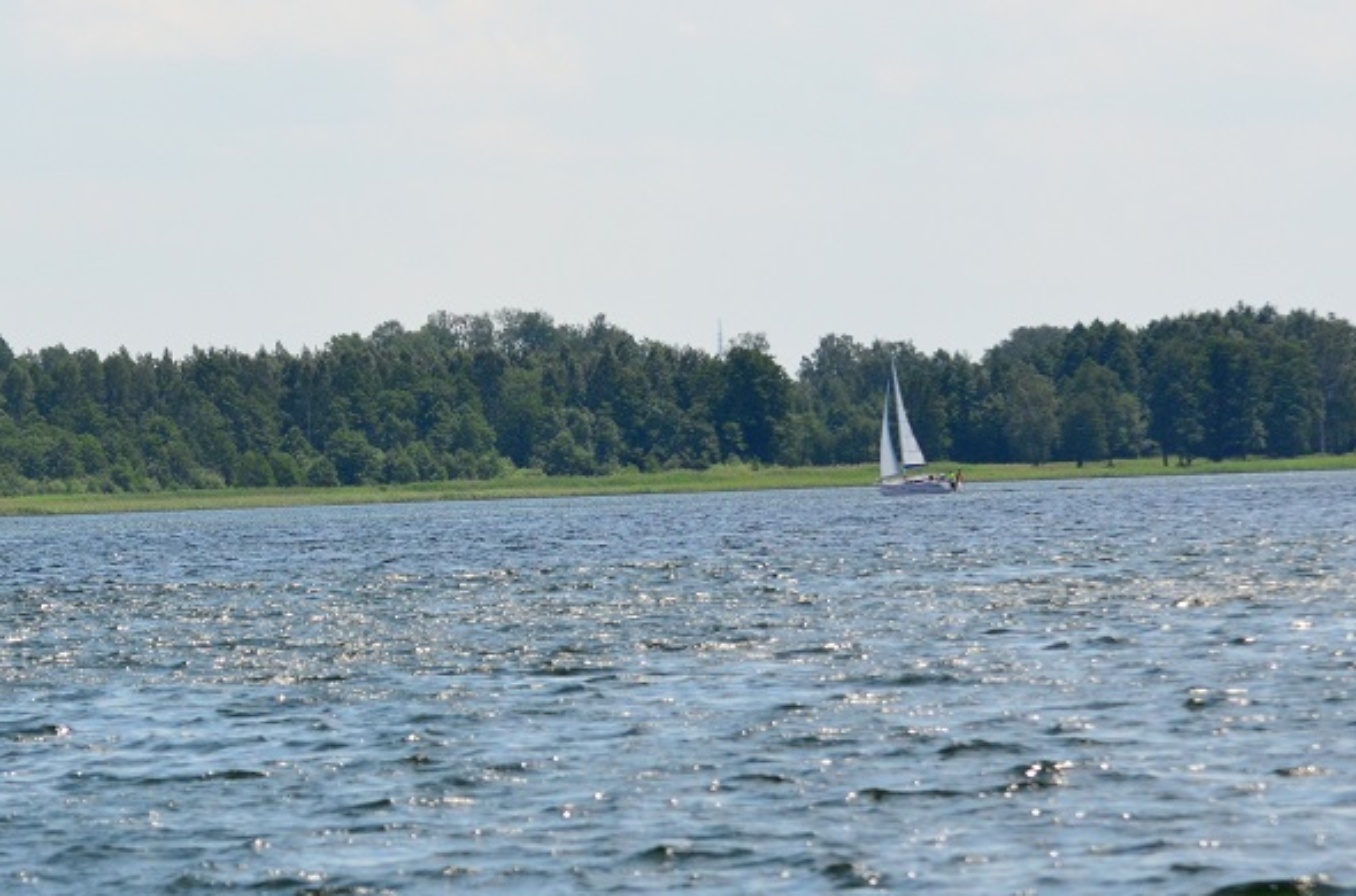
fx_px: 9730
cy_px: 410
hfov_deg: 8.0
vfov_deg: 5.3
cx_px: 373
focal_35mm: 259
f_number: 5
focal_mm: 102
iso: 900
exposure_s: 1/8000
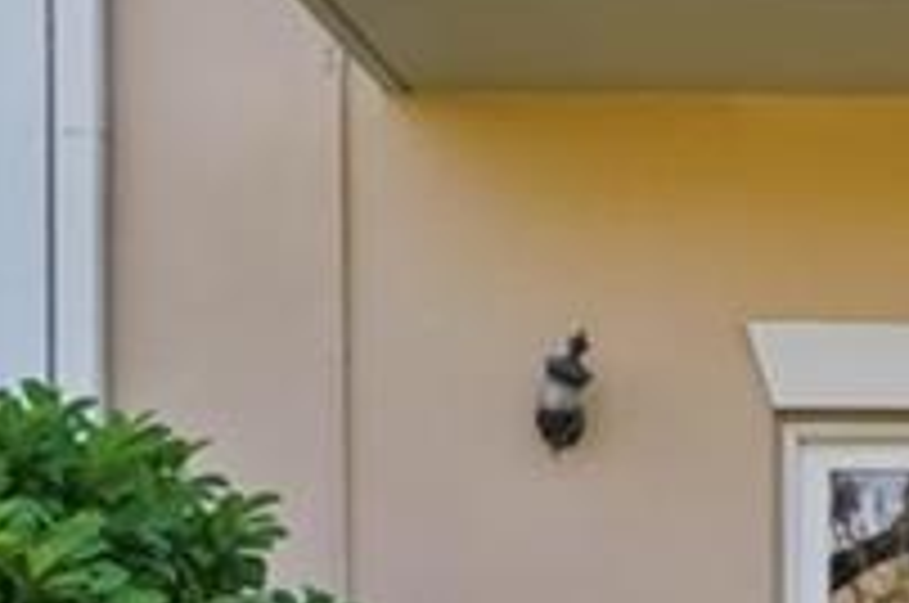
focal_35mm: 119
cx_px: 1107
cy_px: 288
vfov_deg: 11.5
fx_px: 3000
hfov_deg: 16.5
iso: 100
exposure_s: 1/60
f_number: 8
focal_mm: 10
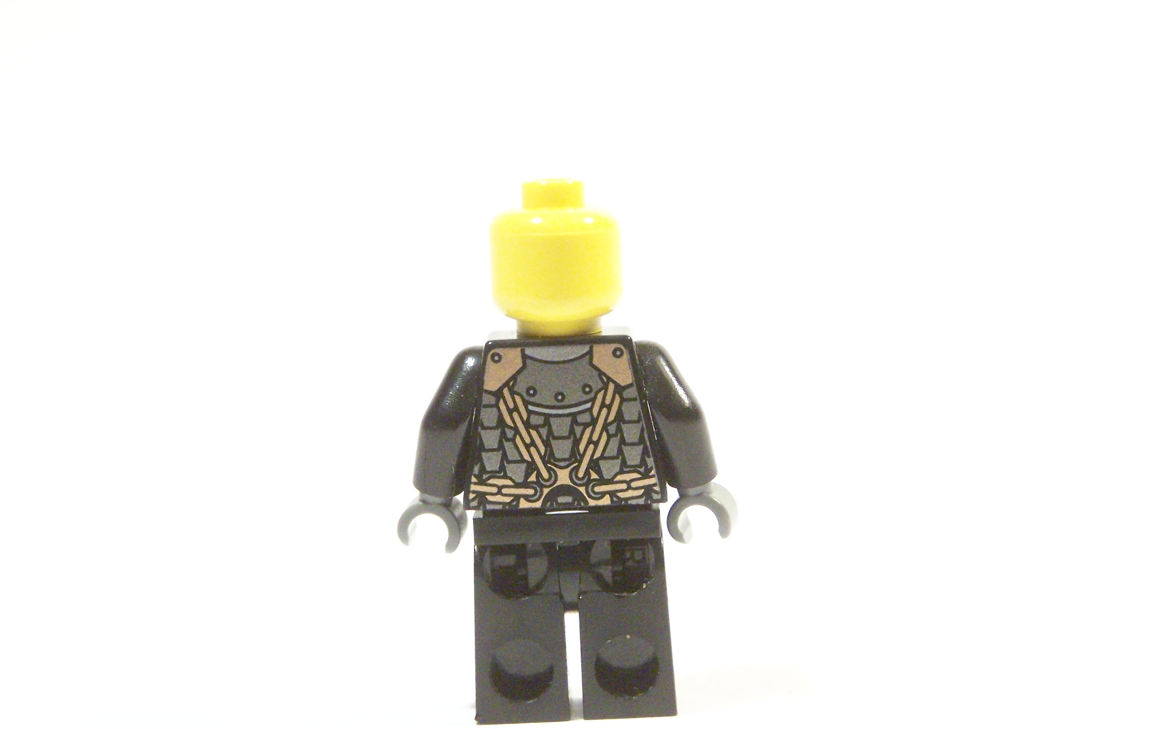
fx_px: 3180
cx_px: 582
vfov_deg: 13.1
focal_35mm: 100
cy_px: 364
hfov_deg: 20.8
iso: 400
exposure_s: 1/30
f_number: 3.2
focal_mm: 15.6
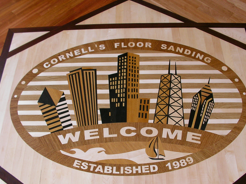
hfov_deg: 42.9
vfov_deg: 32.8
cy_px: 100
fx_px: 312
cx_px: 132
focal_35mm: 44
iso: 100
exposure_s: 1/30
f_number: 3.5
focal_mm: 5.8
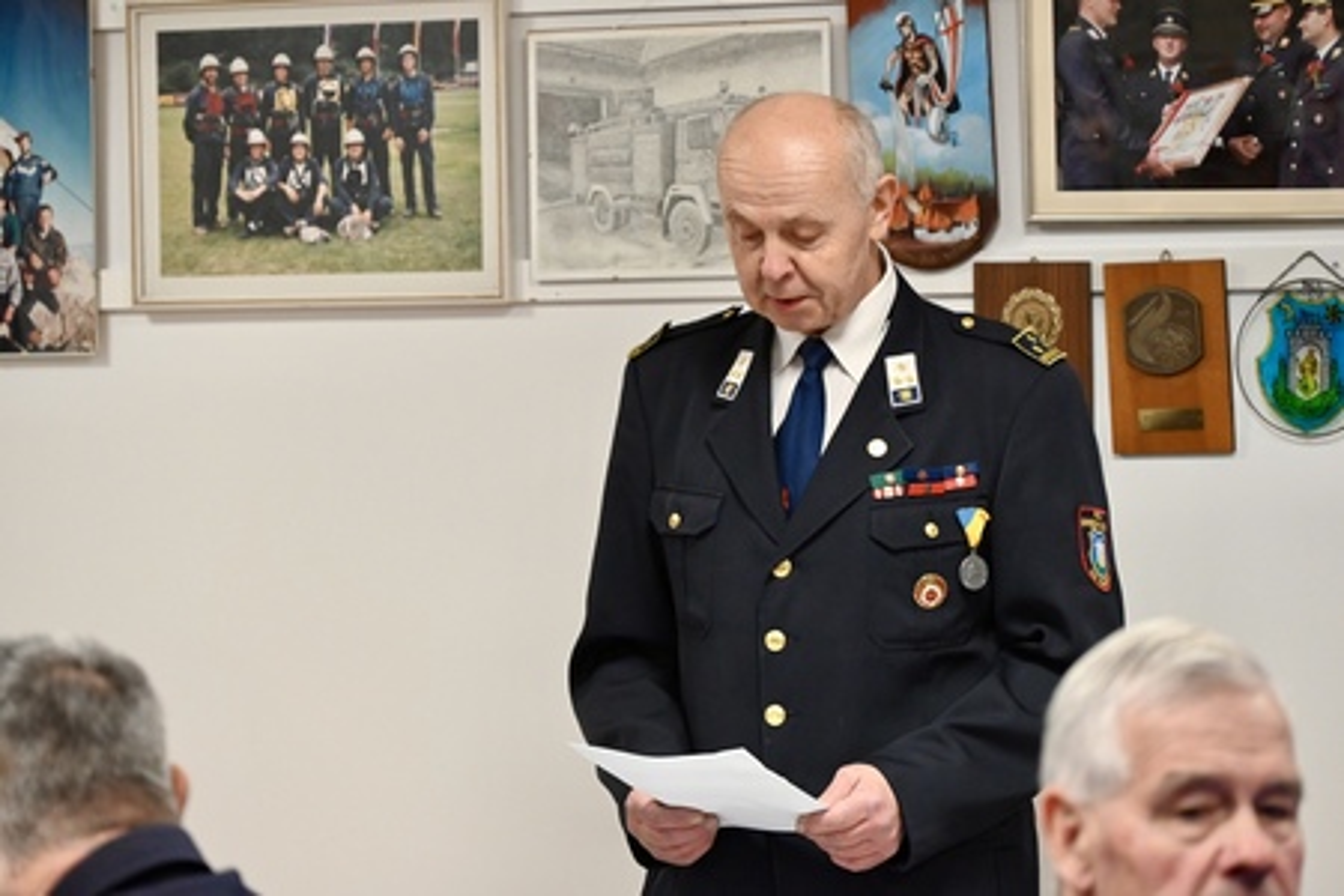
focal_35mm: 180
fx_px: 6719
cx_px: 672
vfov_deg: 7.6
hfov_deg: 11.4
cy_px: 448
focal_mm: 180
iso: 3600
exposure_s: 1/125
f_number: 6.3
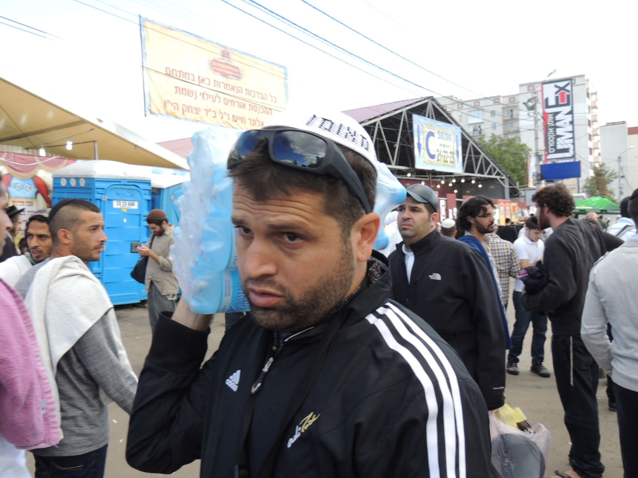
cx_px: 319
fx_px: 608
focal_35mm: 33
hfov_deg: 55.4
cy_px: 239
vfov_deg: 42.9
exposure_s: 1/200
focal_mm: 5.8
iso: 100
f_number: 3.2
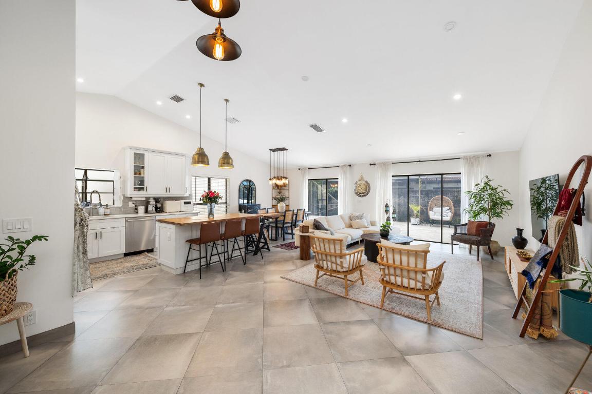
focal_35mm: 14
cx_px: 296
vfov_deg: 81.2
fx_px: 230
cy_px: 197
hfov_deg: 104.3
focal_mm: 14
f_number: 7.1
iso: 250
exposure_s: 1/8
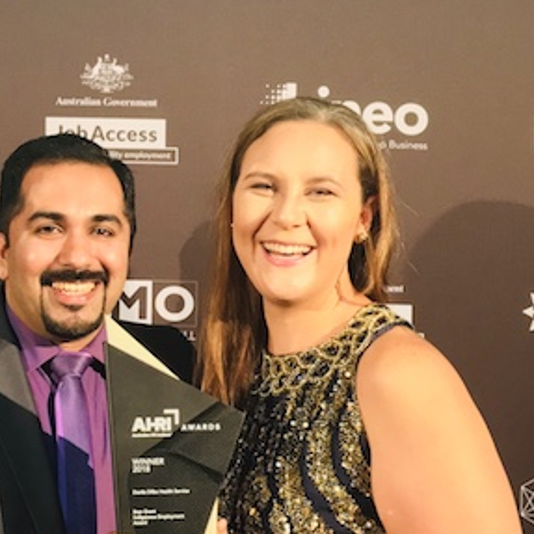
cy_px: 337
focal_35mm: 69
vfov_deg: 24.9
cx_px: 186
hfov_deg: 24.9
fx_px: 1204
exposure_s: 1/33
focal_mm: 3.99
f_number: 1.8
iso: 160
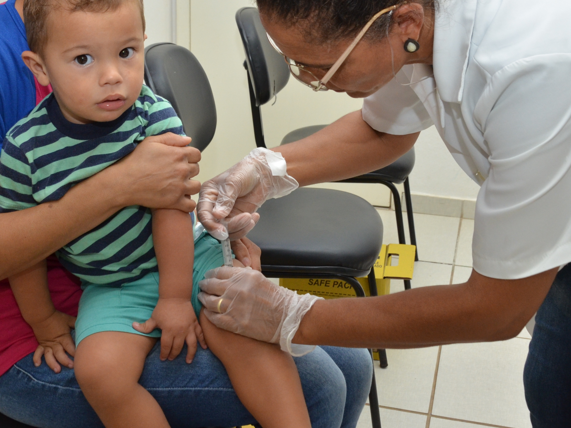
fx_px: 924
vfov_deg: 25.9
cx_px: 209
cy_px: 125
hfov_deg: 34.1
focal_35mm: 56
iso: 800
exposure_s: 1/60
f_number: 7.1
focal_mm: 24
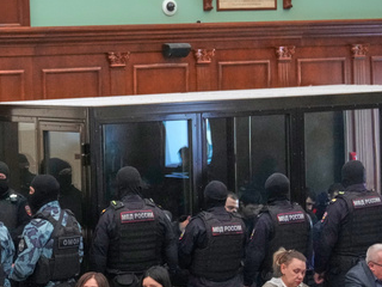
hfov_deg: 16.2
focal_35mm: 120
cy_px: 137
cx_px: 36
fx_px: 1324
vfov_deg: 12.3
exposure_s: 1/400
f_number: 2.8
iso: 6400
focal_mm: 39
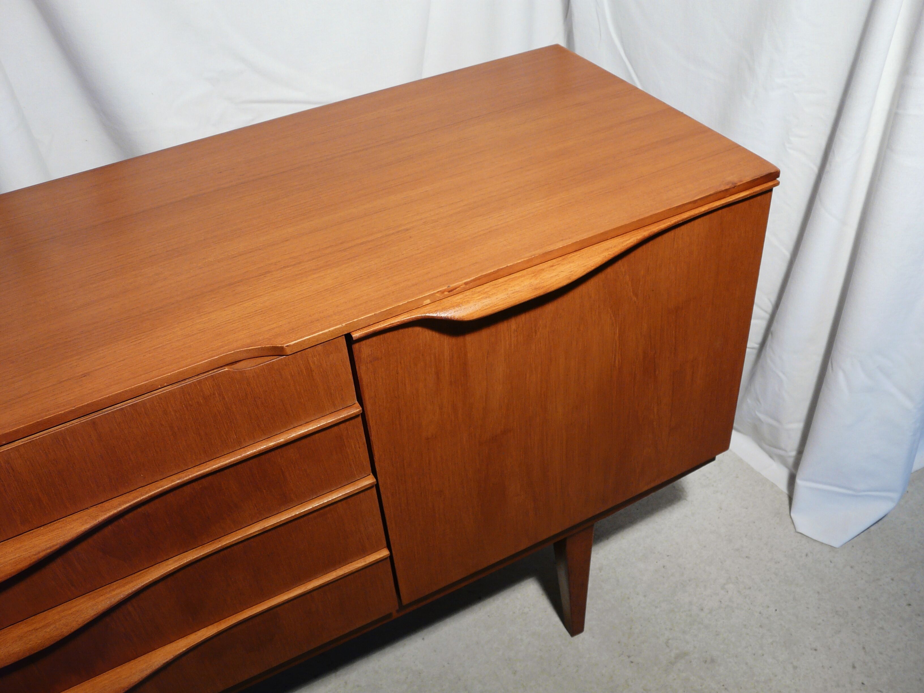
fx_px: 881
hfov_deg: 55.4
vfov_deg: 42.9
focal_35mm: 33
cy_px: 346
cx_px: 462
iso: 100
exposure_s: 1/40
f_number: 2.8
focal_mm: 5.4
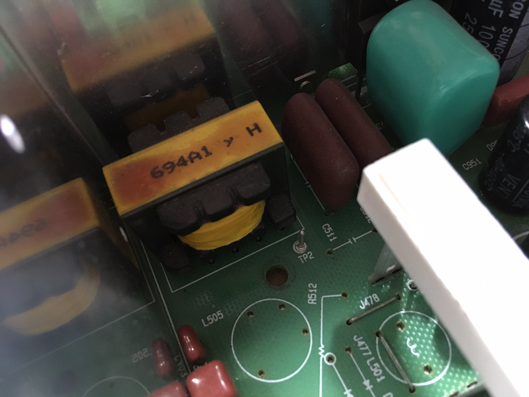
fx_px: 443
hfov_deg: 61.7
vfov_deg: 48.2
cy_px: 198
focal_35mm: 29
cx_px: 264
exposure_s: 1/15
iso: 400
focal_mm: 4.15
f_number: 2.2
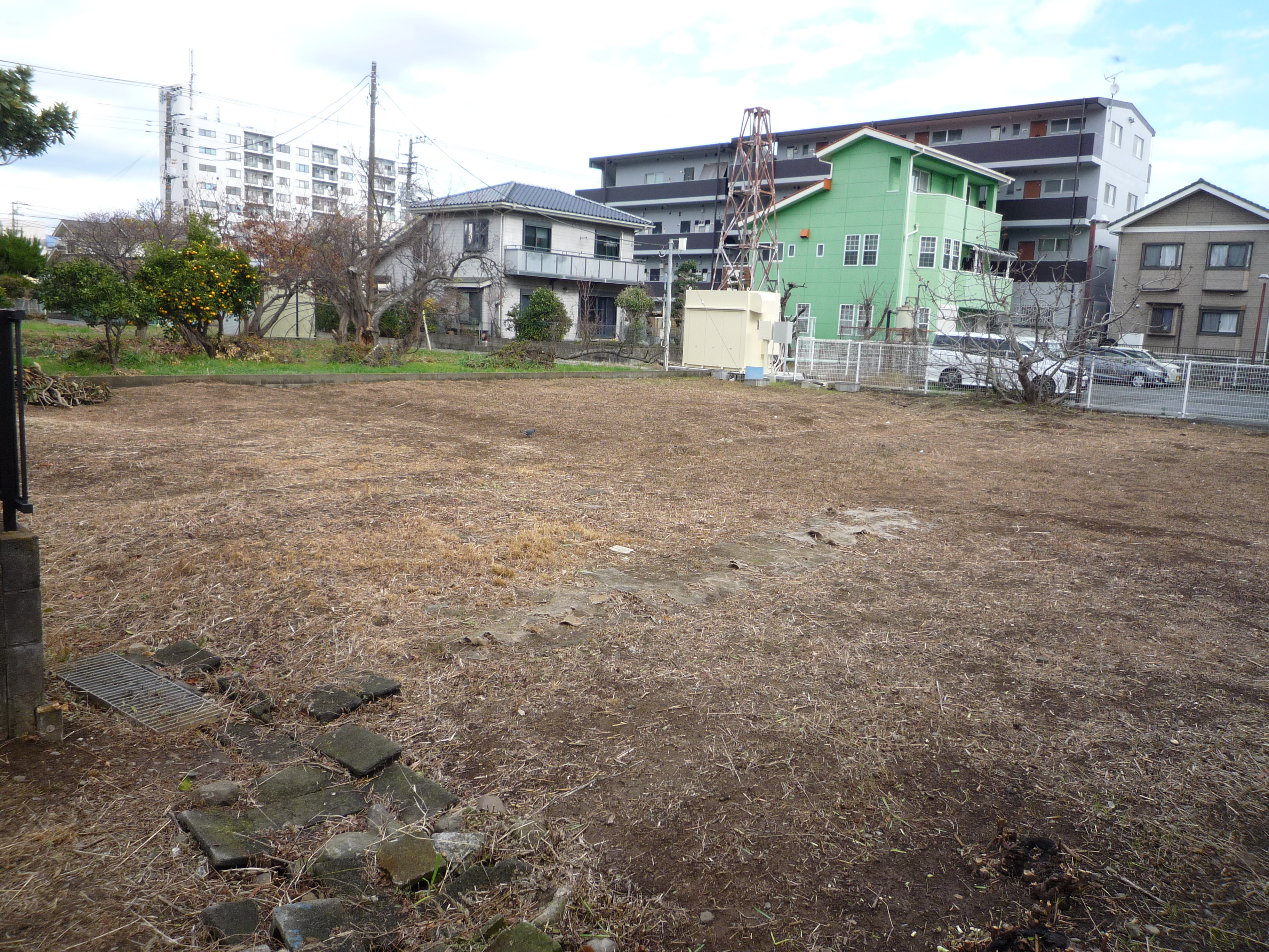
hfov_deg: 69.4
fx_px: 916
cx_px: 634
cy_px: 476
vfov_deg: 54.9
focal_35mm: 25
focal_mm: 4.4
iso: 100
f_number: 2.8
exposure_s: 1/400
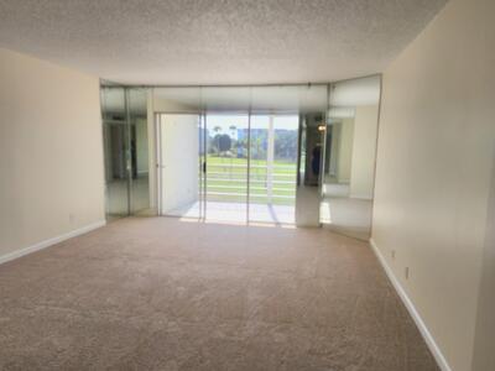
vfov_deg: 58.9
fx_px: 329
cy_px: 186
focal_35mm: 23
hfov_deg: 73.9
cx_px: 248
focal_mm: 6.4
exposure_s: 1/278
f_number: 1.8
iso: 12
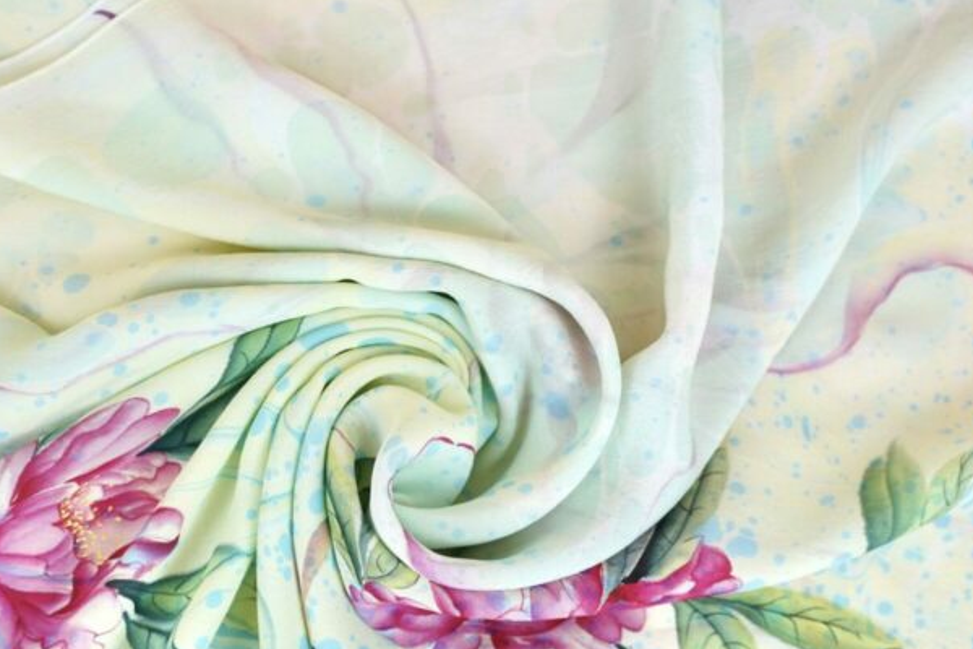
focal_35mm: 58
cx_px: 452
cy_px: 515
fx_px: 1567
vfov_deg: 23.1
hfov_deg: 34.5
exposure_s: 1/400
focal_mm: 34
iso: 400
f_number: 4
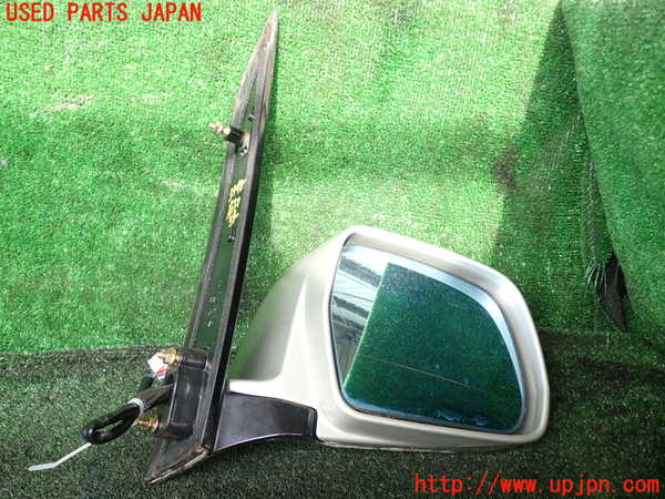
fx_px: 576
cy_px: 250
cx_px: 332
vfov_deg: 46.8
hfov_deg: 60.0
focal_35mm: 30
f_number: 2.3
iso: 125
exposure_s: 1/60
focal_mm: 5.4
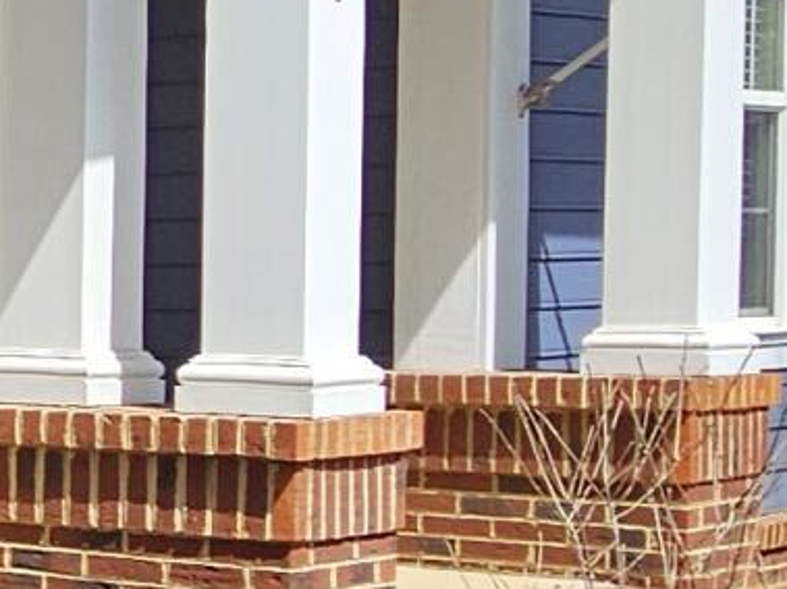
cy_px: 386
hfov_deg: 13.5
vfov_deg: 14.3
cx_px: -1140
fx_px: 2341
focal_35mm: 103
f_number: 2.2
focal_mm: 2.2
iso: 50
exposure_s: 1/1465
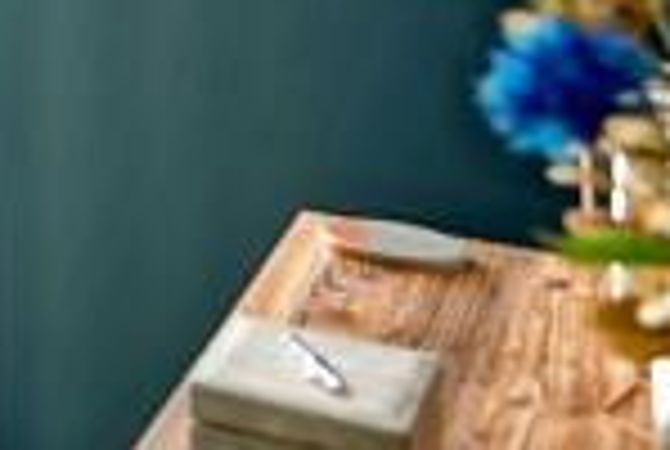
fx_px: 1790
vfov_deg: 12.9
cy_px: -385
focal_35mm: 96
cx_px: -1021
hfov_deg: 13.7
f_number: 2
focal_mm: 14
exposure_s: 1/30
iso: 125
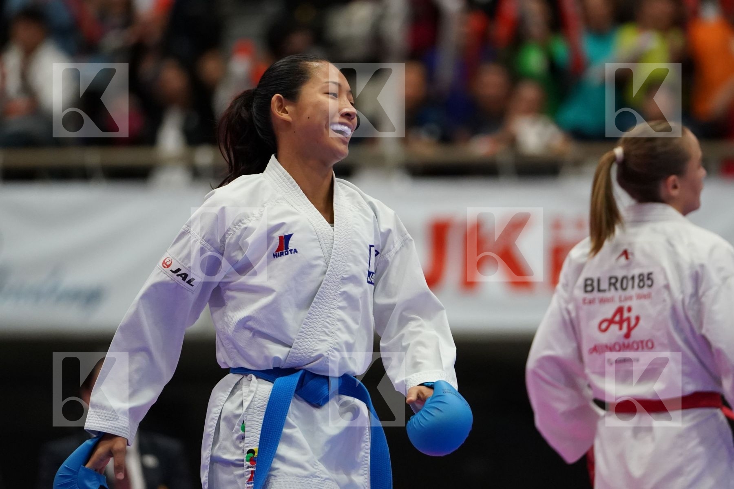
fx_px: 5770
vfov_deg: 4.9
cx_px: 367
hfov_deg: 7.3
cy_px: 244
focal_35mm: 283
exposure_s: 1/1000
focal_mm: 189
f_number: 2.8
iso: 3200
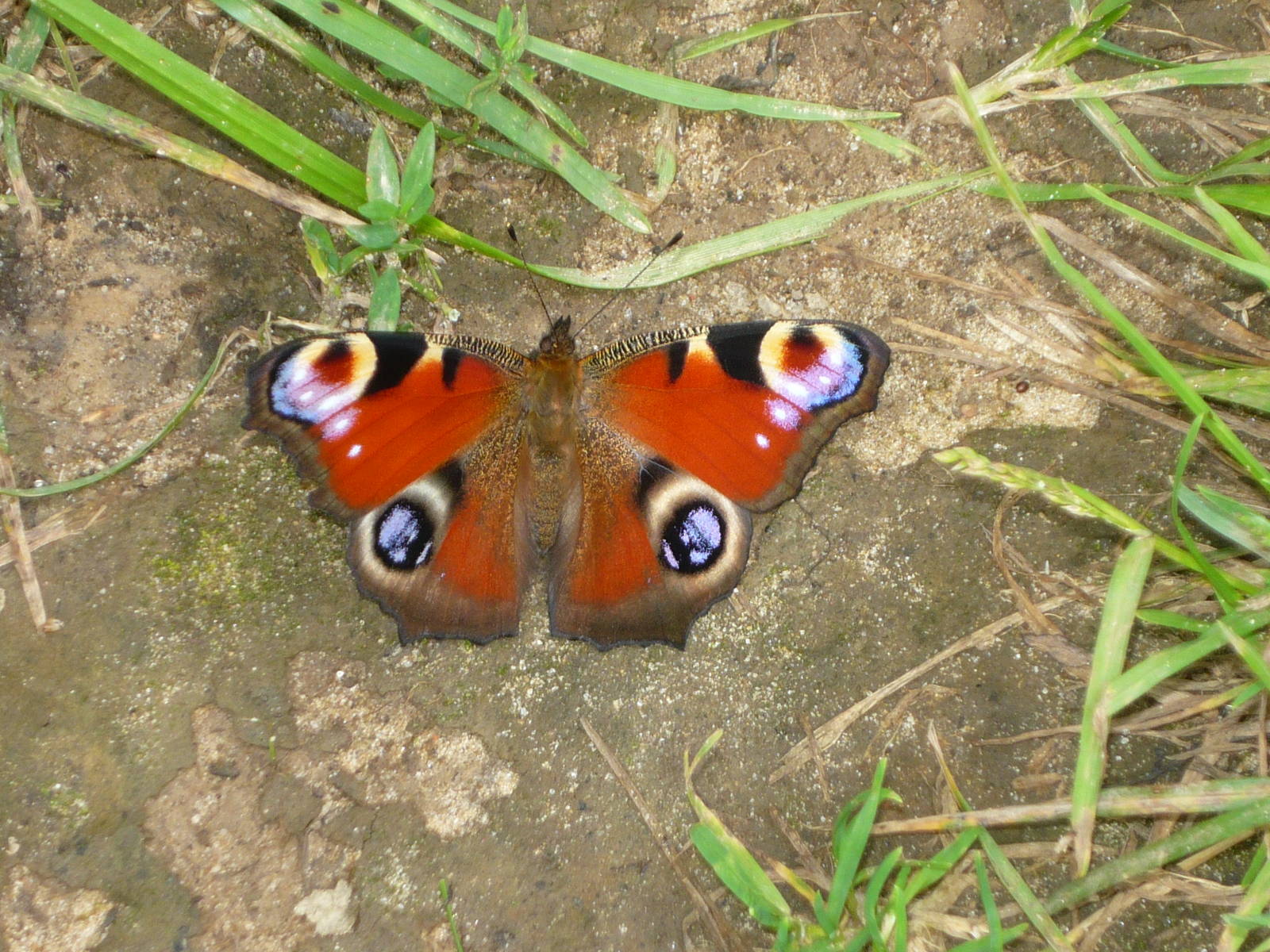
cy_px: 476
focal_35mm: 160
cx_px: 635
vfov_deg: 9.3
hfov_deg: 12.3
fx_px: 5870
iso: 100
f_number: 5.1
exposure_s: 1/60
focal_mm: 16.5
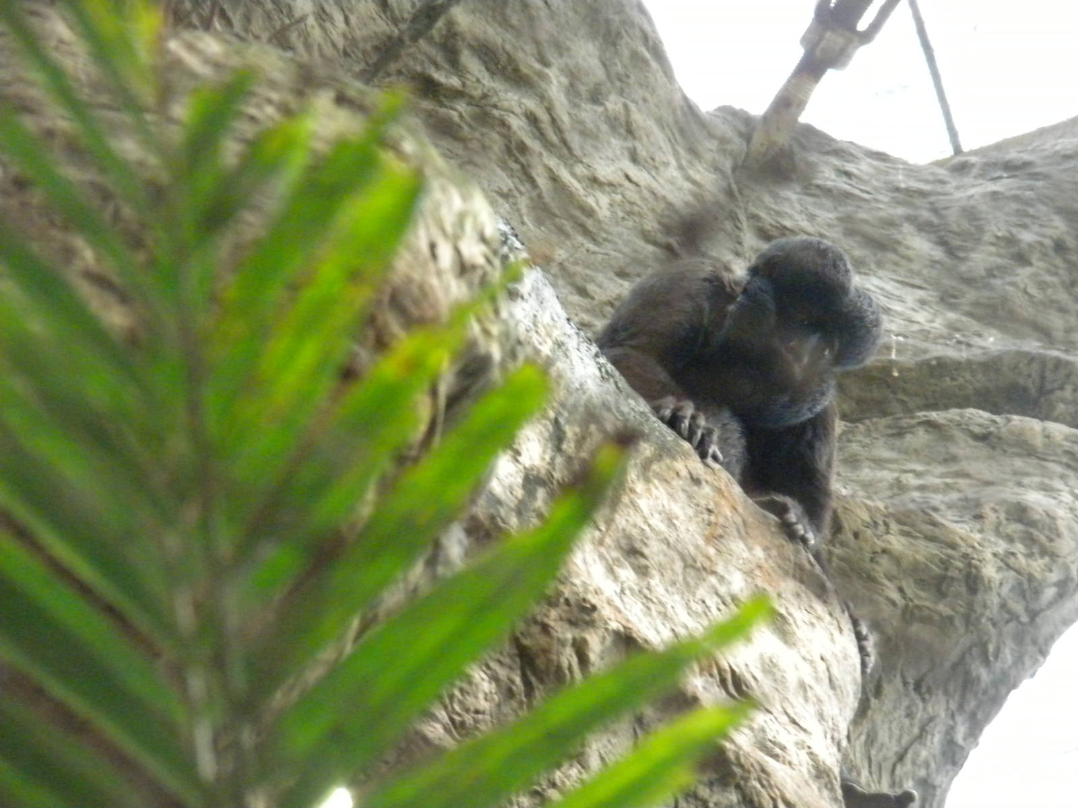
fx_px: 8097
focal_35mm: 260
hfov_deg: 7.6
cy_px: 404
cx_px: 539
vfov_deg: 5.7
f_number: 5.3
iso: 800
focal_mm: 46.2
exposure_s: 1/60.7
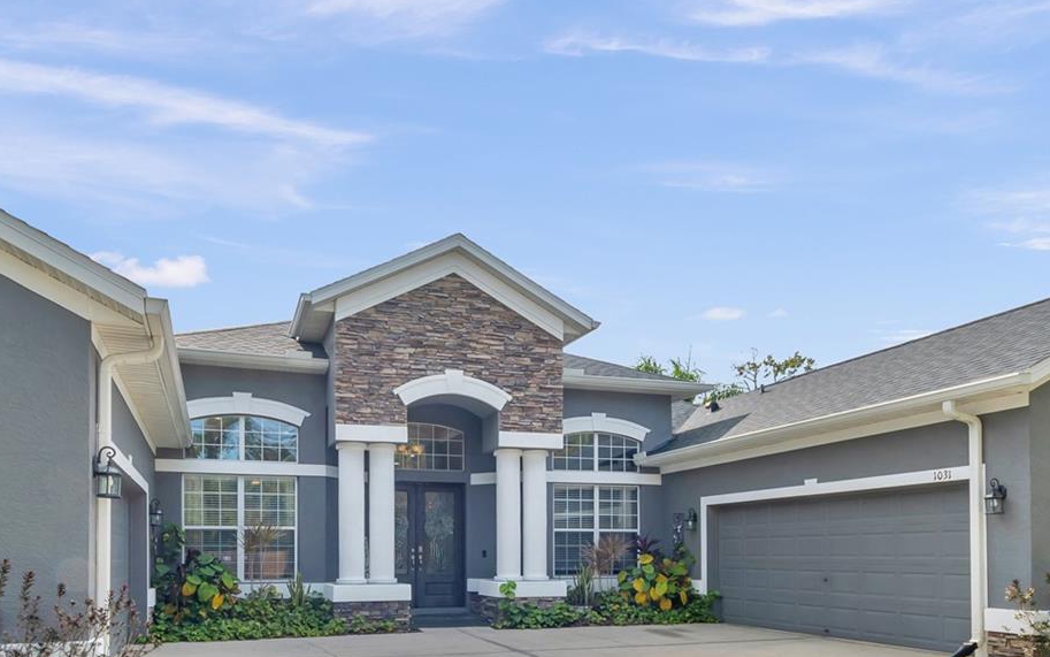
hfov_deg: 71.1
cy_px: 547
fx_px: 728
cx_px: 444
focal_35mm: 25
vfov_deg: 45.5
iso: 100
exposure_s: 1/200
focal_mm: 9.5
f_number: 10
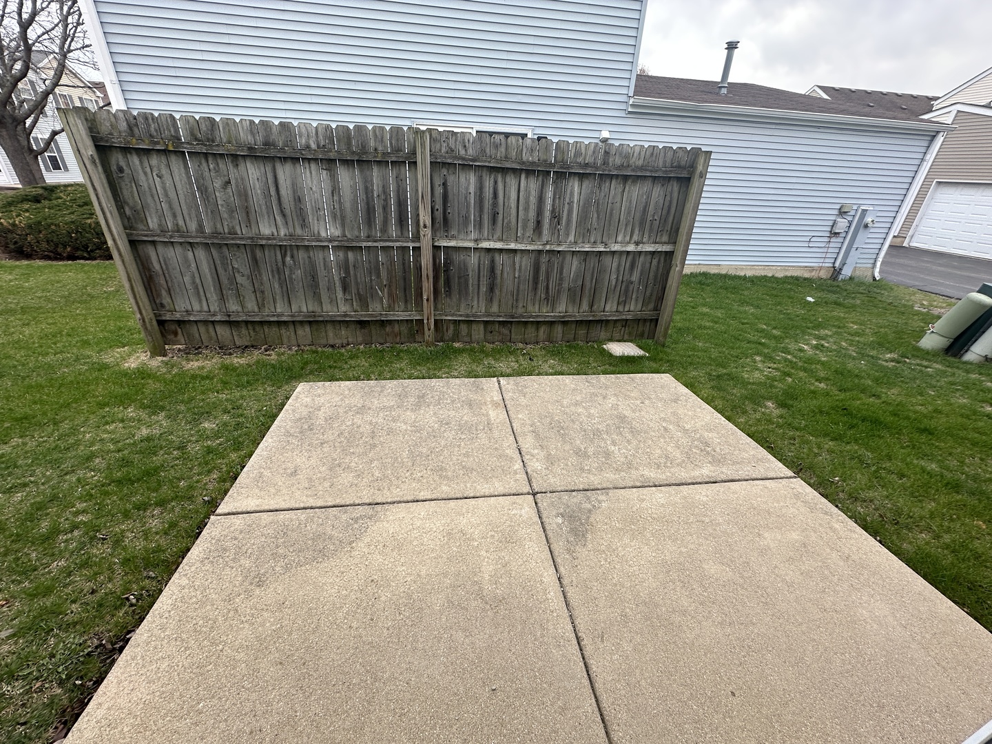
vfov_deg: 85.7
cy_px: 372
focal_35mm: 14
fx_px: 401
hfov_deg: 102.1
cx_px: 496
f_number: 2.2
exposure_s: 1/265
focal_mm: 2.22
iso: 40
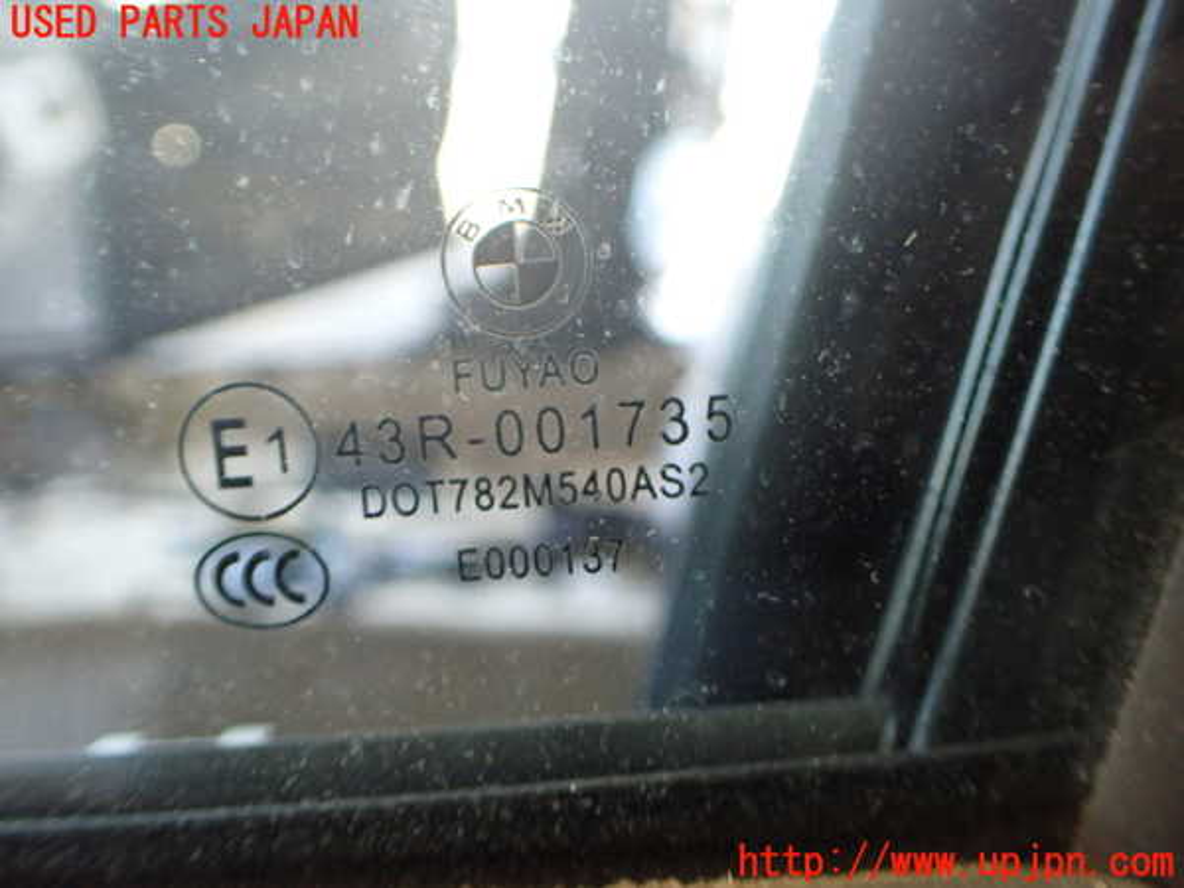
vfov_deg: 46.8
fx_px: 1026
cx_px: 592
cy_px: 444
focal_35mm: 30
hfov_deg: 60.0
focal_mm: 5.4
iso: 640
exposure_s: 1/125
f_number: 2.3
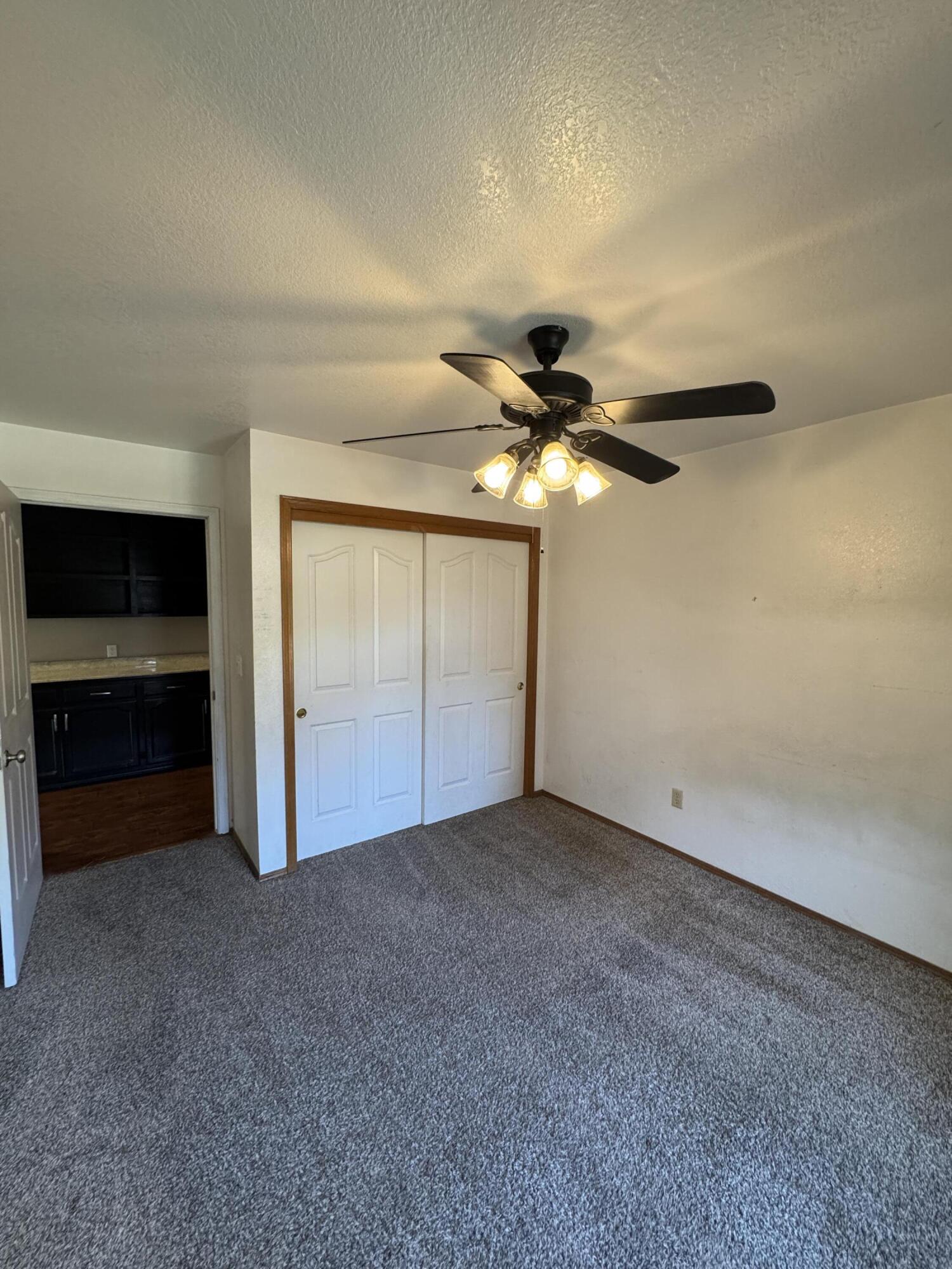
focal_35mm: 14
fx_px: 513
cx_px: 476
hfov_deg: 85.7
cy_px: 634
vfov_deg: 102.1
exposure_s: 1/120
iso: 320
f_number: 2.2
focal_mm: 2.22
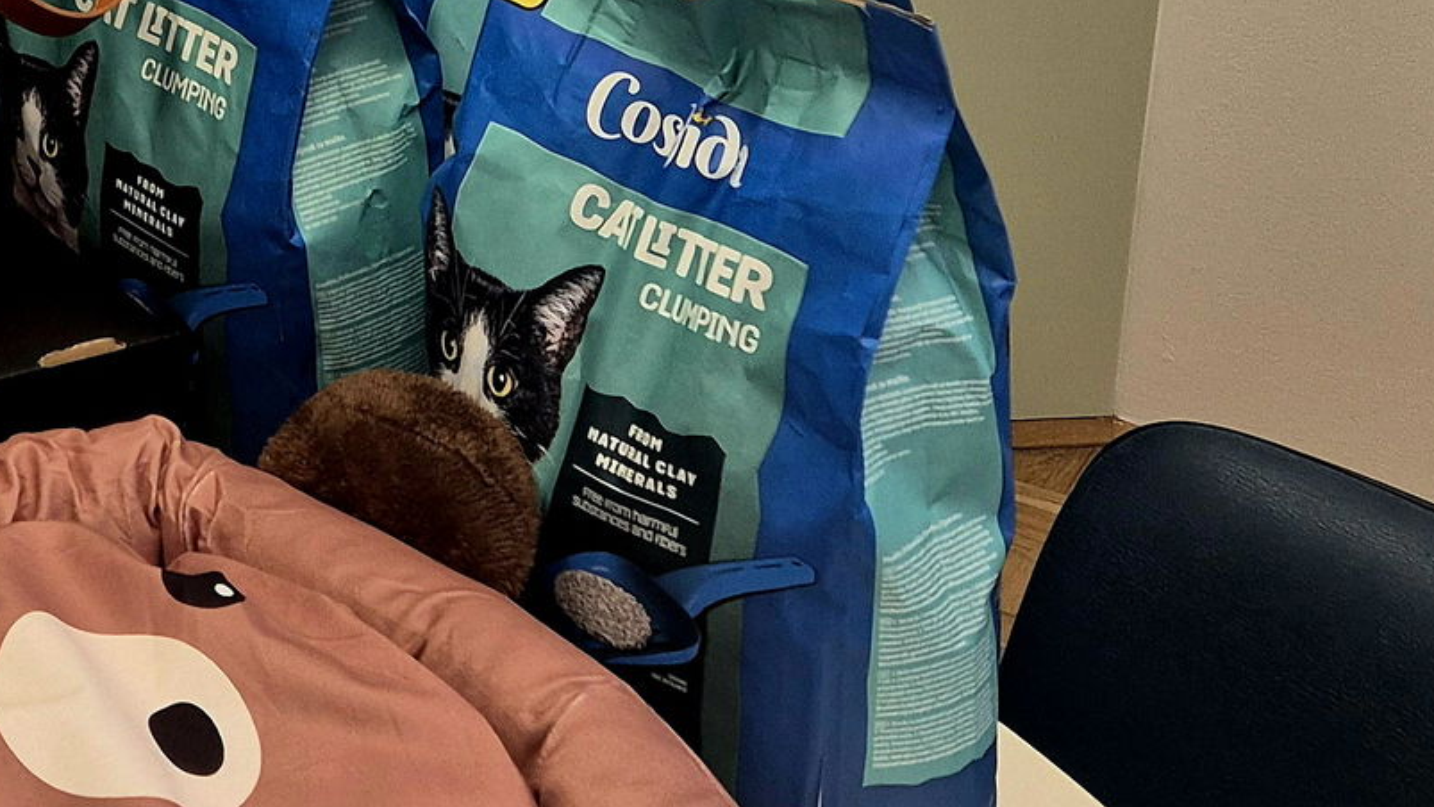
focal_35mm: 78
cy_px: -290
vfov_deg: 14.7
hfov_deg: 24.6
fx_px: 2966
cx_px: -279
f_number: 1.8
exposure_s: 1/182
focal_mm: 5.4
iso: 100
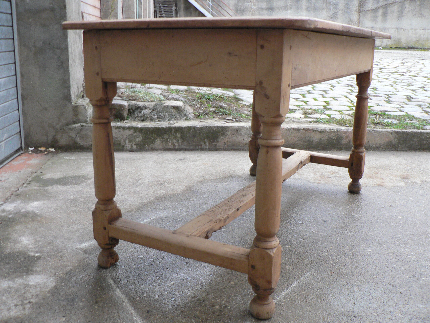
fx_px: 447
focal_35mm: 36
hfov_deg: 51.4
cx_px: 215
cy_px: 162
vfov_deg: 39.7
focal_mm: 6
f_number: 2.8
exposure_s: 1/25
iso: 200
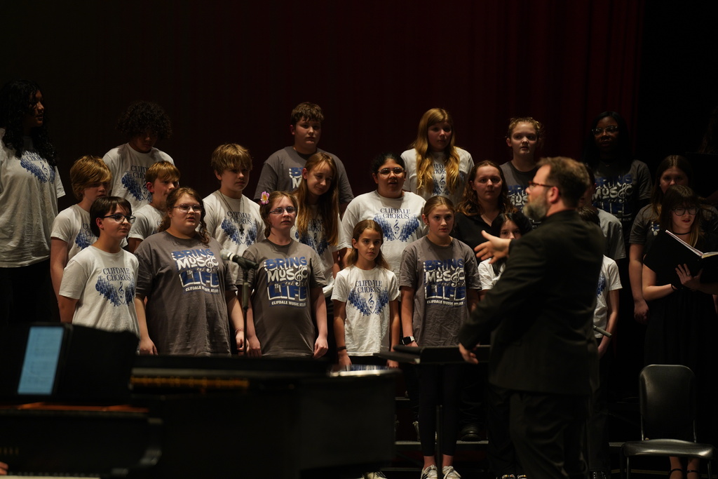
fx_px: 3590
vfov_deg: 7.6
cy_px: 240
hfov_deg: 11.4
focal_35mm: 180
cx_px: 359
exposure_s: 1/250
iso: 500
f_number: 2.8
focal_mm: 180
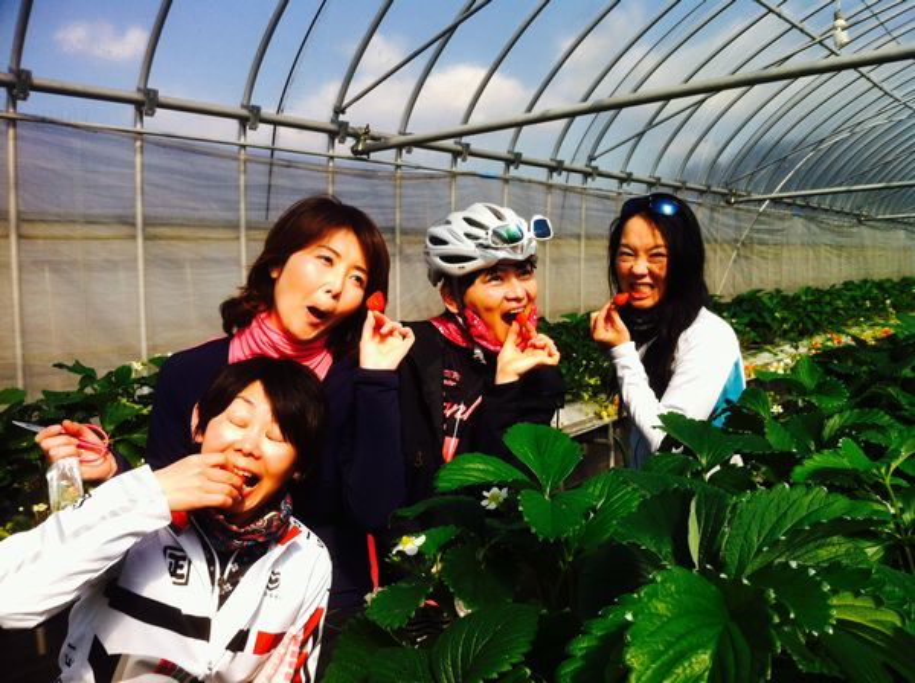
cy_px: 342
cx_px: 458
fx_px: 924
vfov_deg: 40.6
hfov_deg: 52.7
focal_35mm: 35
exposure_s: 1/1005
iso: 80
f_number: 2.8
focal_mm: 3.85
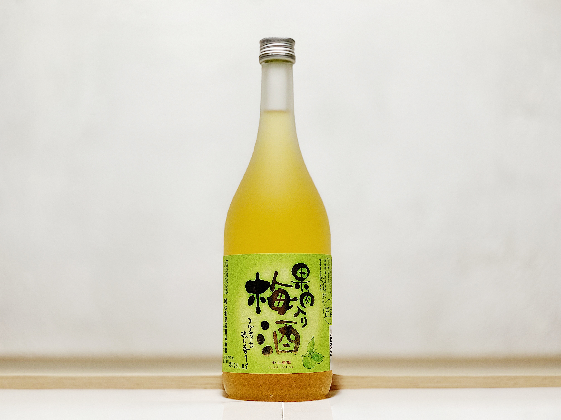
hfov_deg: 36.8
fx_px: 843
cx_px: 280
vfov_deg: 28.0
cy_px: 210
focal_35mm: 52
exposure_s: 1/88
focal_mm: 6
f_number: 2.4
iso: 125
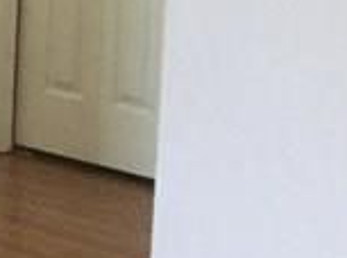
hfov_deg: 8.6
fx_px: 2080
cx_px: -499
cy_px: -111
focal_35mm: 208
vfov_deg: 7.0
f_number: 2.4
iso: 50
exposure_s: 1/30
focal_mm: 3.3
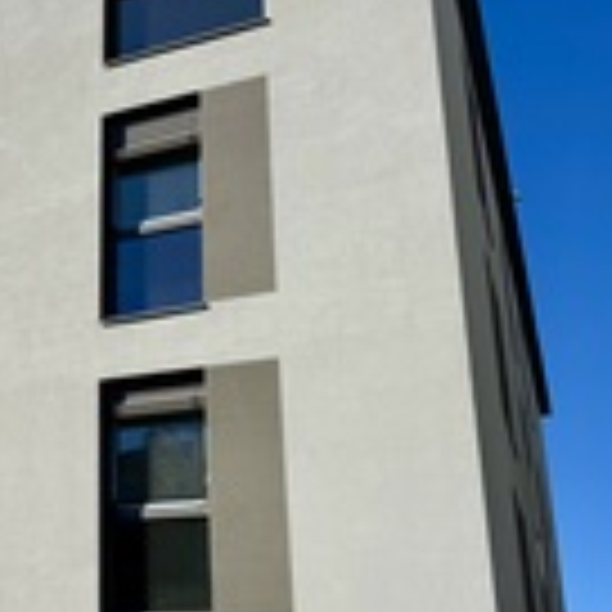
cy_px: 418
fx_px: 1160
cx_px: -146
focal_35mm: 58
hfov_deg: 26.0
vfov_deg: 29.3
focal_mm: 6.76
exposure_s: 1/5348
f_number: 1.78
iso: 80
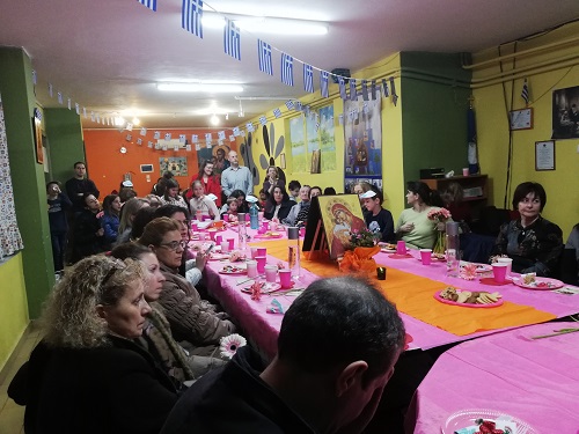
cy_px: 217
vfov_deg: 51.4
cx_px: 290
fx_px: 452
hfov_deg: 65.3
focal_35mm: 27
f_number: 2.2
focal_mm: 3.81
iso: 400
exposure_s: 1/25
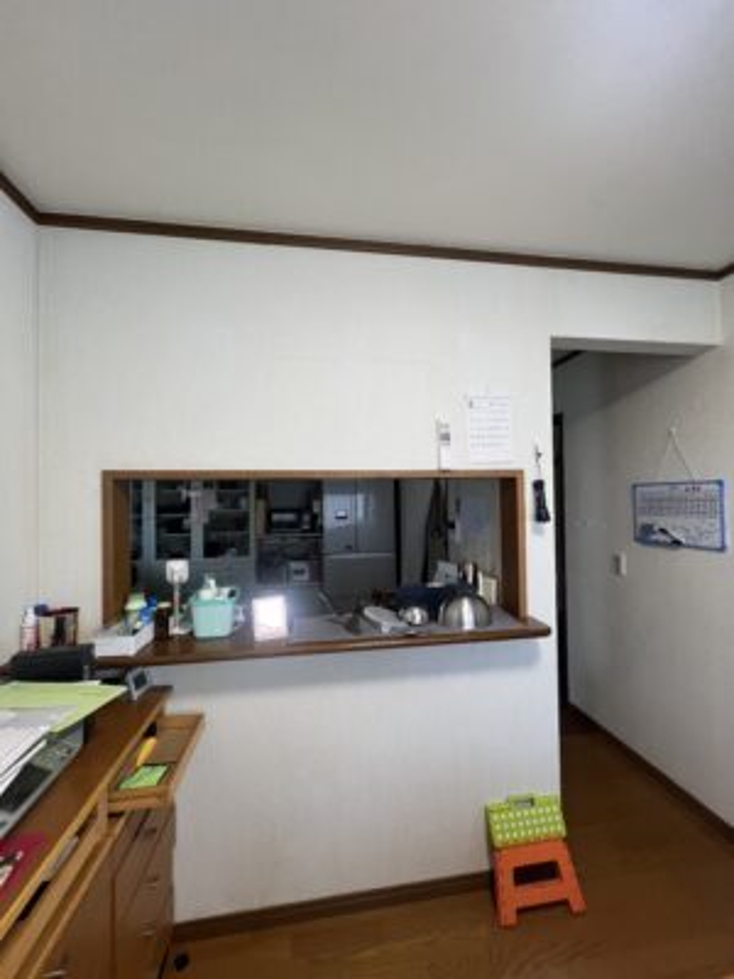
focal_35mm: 13
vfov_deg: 106.2
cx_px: 367
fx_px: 368
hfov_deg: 89.9
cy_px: 490
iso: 160
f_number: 1.8
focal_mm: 1.57
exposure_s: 1/120
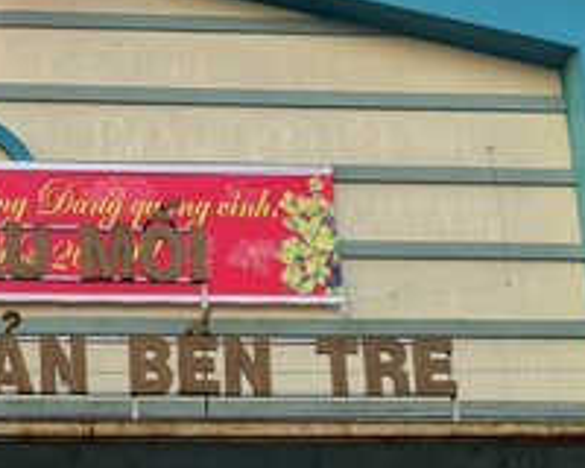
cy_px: 243
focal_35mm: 116
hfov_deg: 16.3
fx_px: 2008
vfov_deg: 13.3
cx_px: 20
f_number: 5.6
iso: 320
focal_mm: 38
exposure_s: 1/80
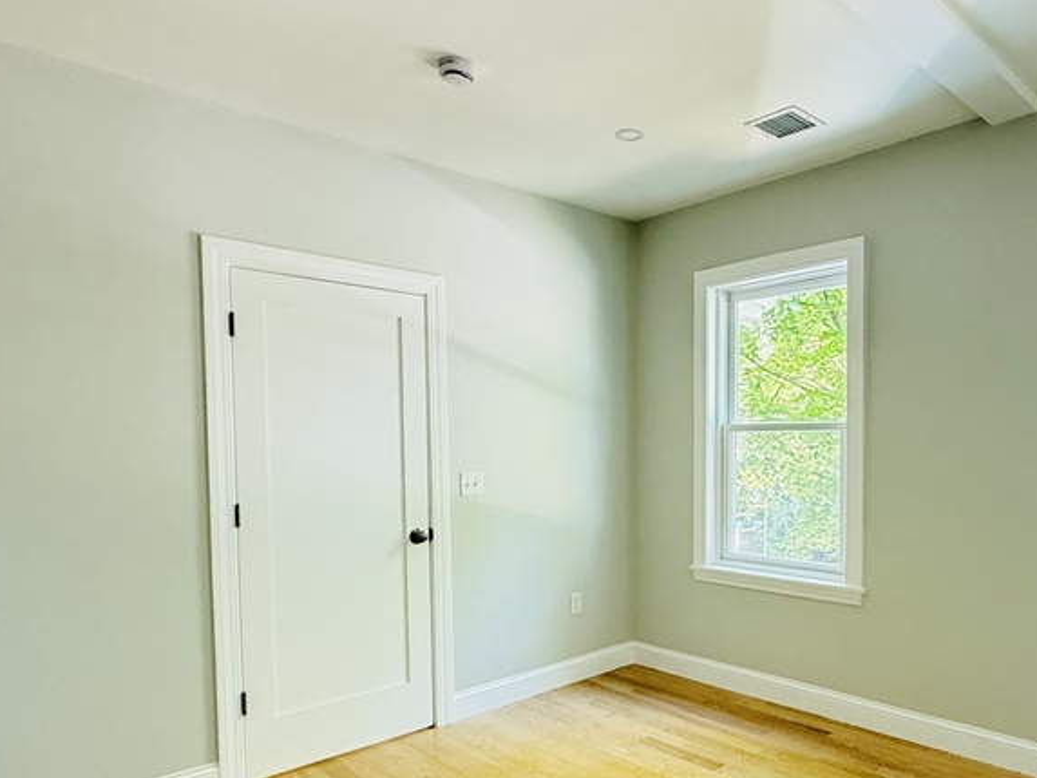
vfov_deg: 54.4
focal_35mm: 25
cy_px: 474
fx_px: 749
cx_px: 673
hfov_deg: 67.8
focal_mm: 2.22
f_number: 2.2
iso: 400
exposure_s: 1/71
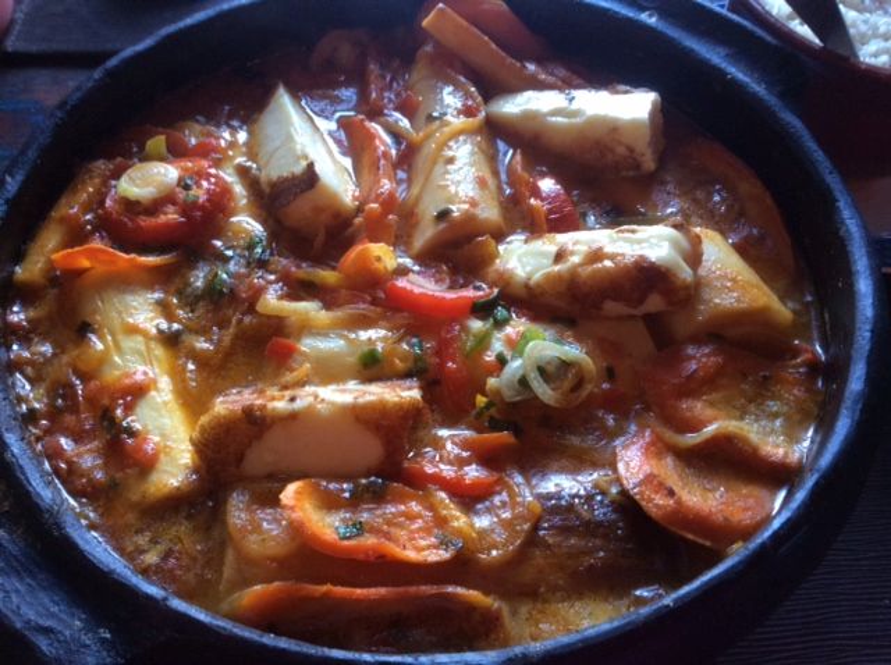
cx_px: 446
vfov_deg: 44.1
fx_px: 822
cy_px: 332
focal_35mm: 32
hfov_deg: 56.9
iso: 80
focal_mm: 3.3
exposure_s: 1/24
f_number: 2.4
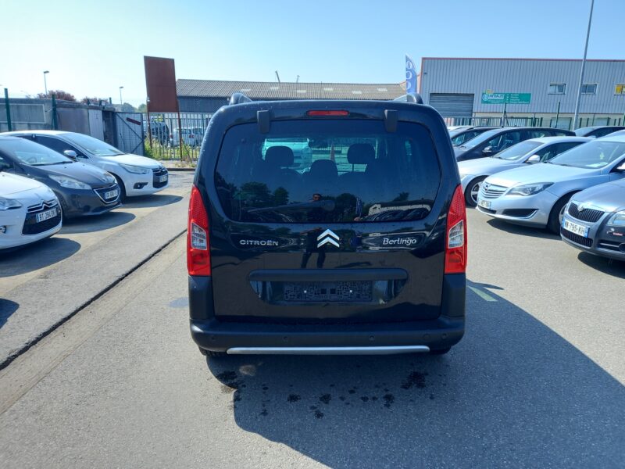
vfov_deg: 54.9
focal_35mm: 25
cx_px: 312
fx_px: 451
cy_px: 234
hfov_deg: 69.4
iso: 25
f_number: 2
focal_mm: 4.6
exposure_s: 1/177
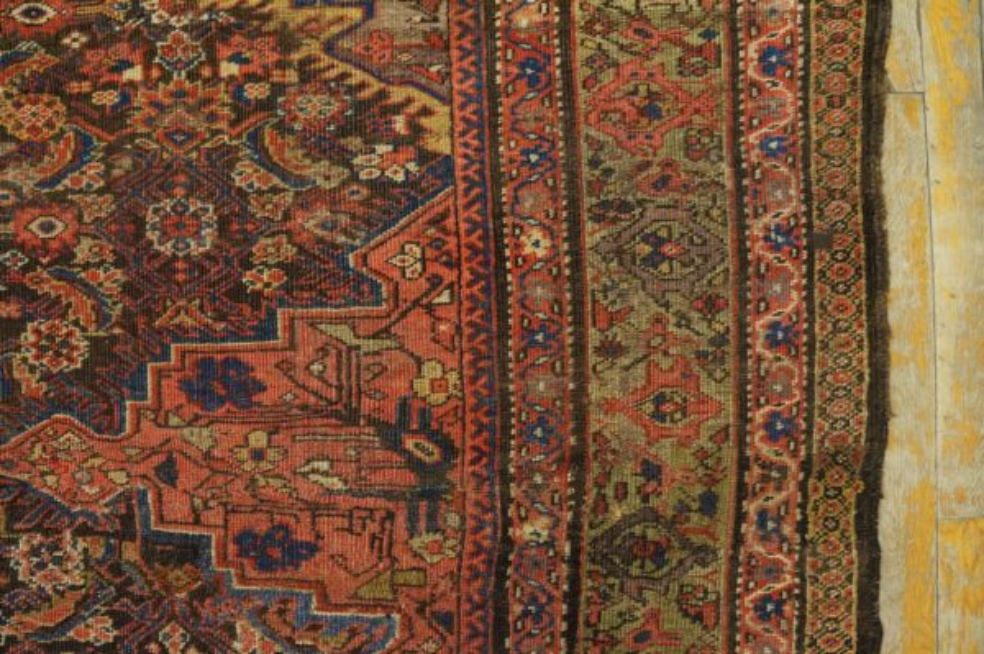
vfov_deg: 47.9
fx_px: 737
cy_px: 327
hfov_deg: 67.4
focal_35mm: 27
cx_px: 492
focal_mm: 18
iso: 3200
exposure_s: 1/160
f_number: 3.5
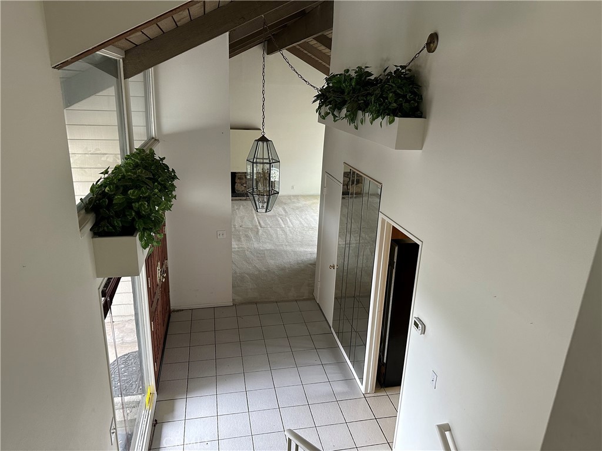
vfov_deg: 56.8
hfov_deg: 71.6
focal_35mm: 24
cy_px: 226
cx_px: 301
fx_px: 417
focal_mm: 6.86
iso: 250
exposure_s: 1/99
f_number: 1.78
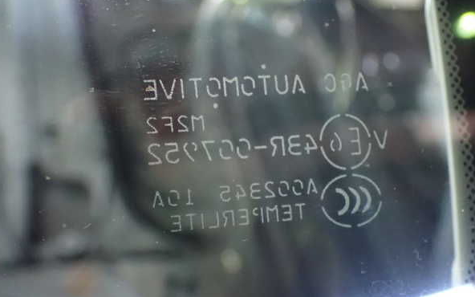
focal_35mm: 58
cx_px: 236
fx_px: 751
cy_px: 146
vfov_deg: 22.4
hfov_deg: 35.1
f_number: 3.3
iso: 1600
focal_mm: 9.65
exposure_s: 1/50
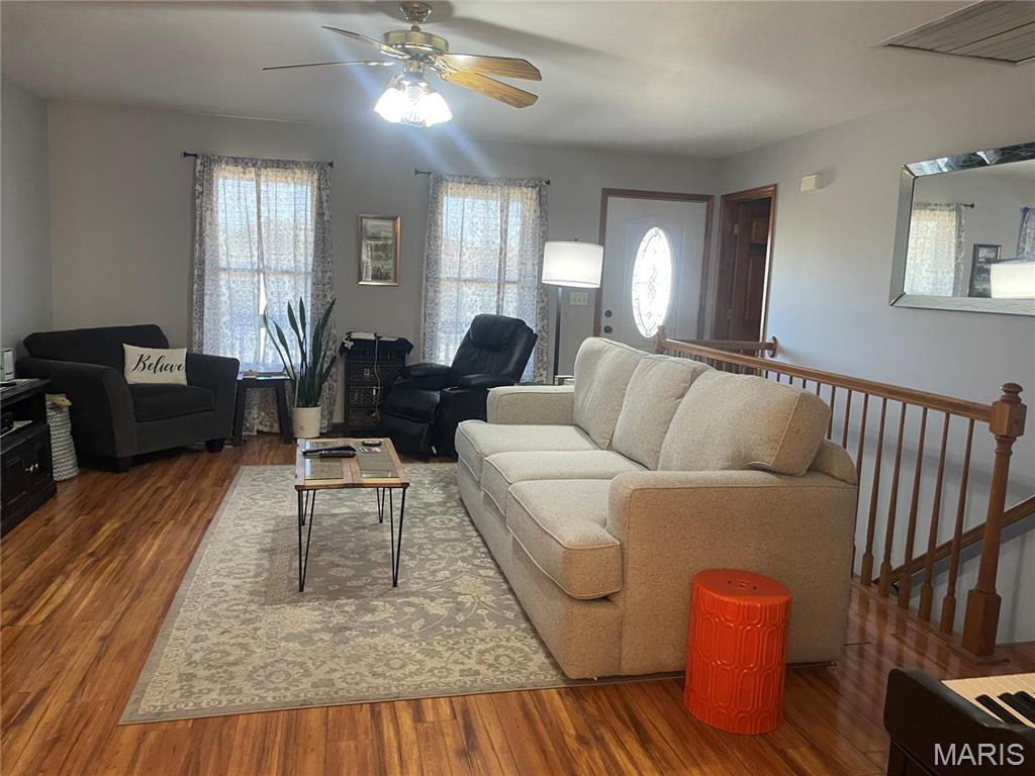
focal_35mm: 26
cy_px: 388
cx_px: 518
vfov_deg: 53.1
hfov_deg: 67.3
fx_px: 777
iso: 160
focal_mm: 4.2
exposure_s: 1/60
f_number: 1.6
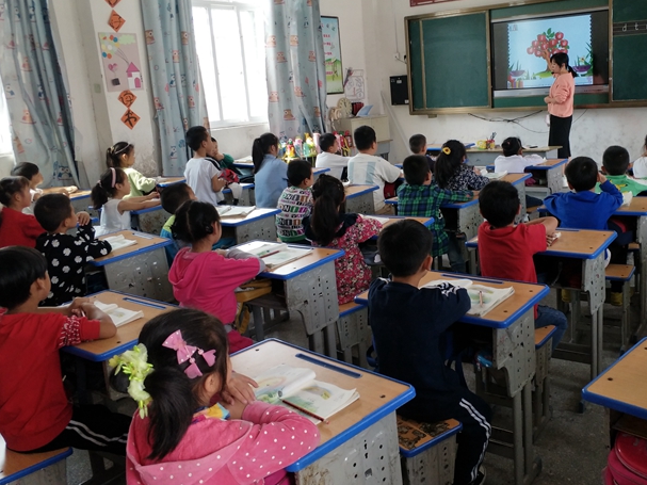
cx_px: 399
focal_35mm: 29
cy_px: 201
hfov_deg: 61.0
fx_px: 542
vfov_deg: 48.0
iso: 171
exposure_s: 1/100
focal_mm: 3.79
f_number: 2
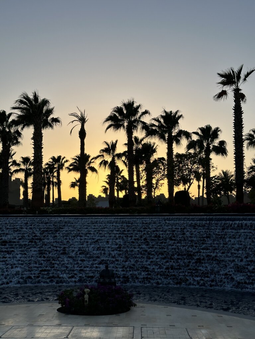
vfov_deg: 39.7
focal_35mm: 48
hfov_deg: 30.3
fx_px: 471
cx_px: 128
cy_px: 170
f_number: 1.78
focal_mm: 6.86
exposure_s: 1/2252
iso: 64
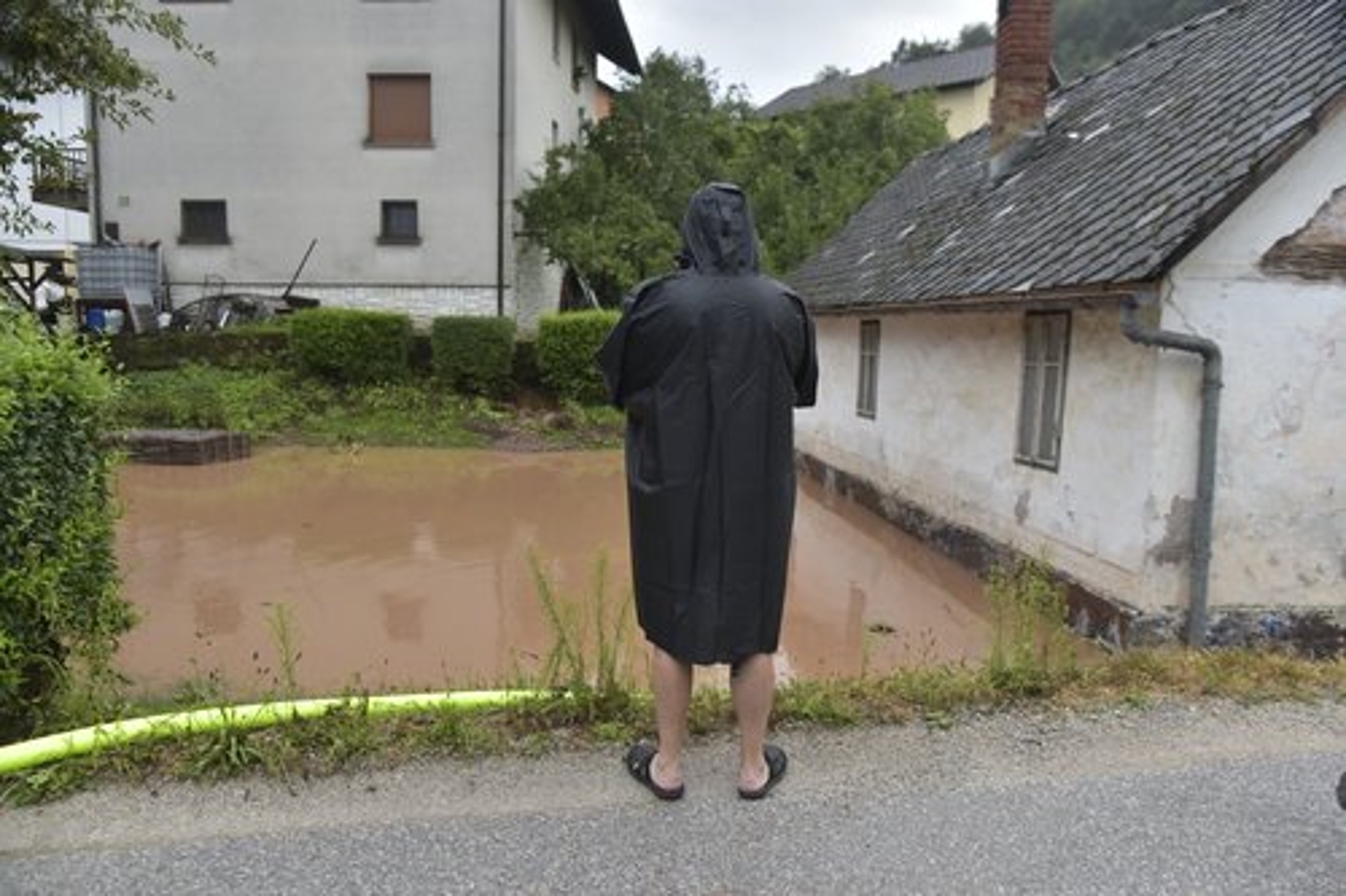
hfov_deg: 67.4
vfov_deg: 47.9
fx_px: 1009
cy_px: 448
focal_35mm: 27
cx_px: 673
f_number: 4.5
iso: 800
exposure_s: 1/80
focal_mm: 27
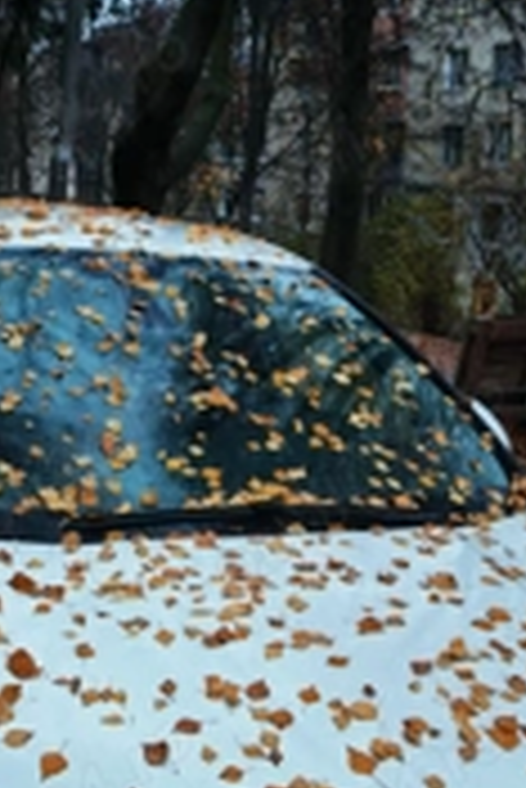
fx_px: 1247
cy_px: 558
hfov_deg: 23.8
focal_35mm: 57
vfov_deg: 34.5
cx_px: 202
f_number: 2
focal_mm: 6.83
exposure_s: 1/25
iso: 320
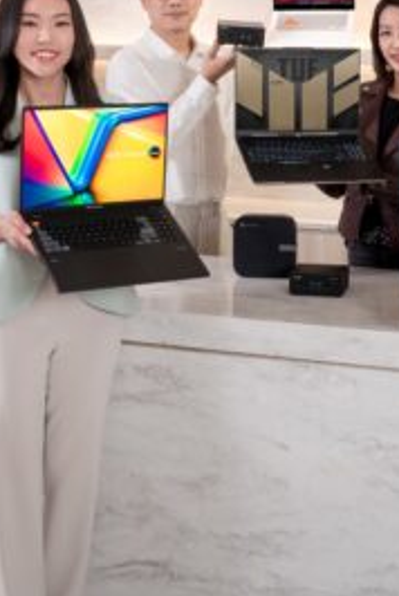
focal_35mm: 76
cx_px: 229
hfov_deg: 18.0
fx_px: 1260
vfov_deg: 25.8
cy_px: 69
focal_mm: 27
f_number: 13
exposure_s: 1/13
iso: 800
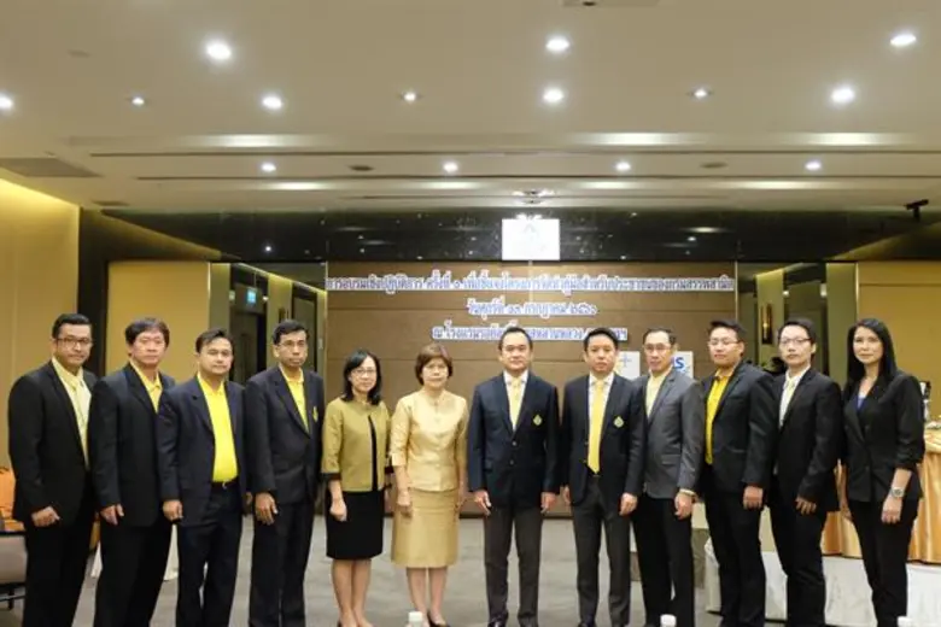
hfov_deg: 57.2
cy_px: 314
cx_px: 470
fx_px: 863
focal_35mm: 33
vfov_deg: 40.0
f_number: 4
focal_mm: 22.2
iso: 1250
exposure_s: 1/15
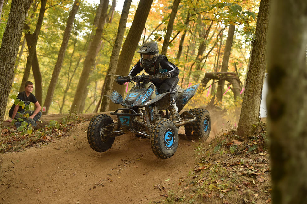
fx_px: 597
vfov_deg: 19.4
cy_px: 102
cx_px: 154
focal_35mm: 70
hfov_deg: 28.9
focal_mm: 70
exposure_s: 1/1000
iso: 800
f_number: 3.3
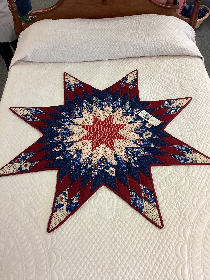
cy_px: 140
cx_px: 105
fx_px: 251
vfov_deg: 58.4
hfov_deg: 45.4
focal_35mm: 31
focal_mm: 3.3
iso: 100
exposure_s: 1/60
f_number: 2.4
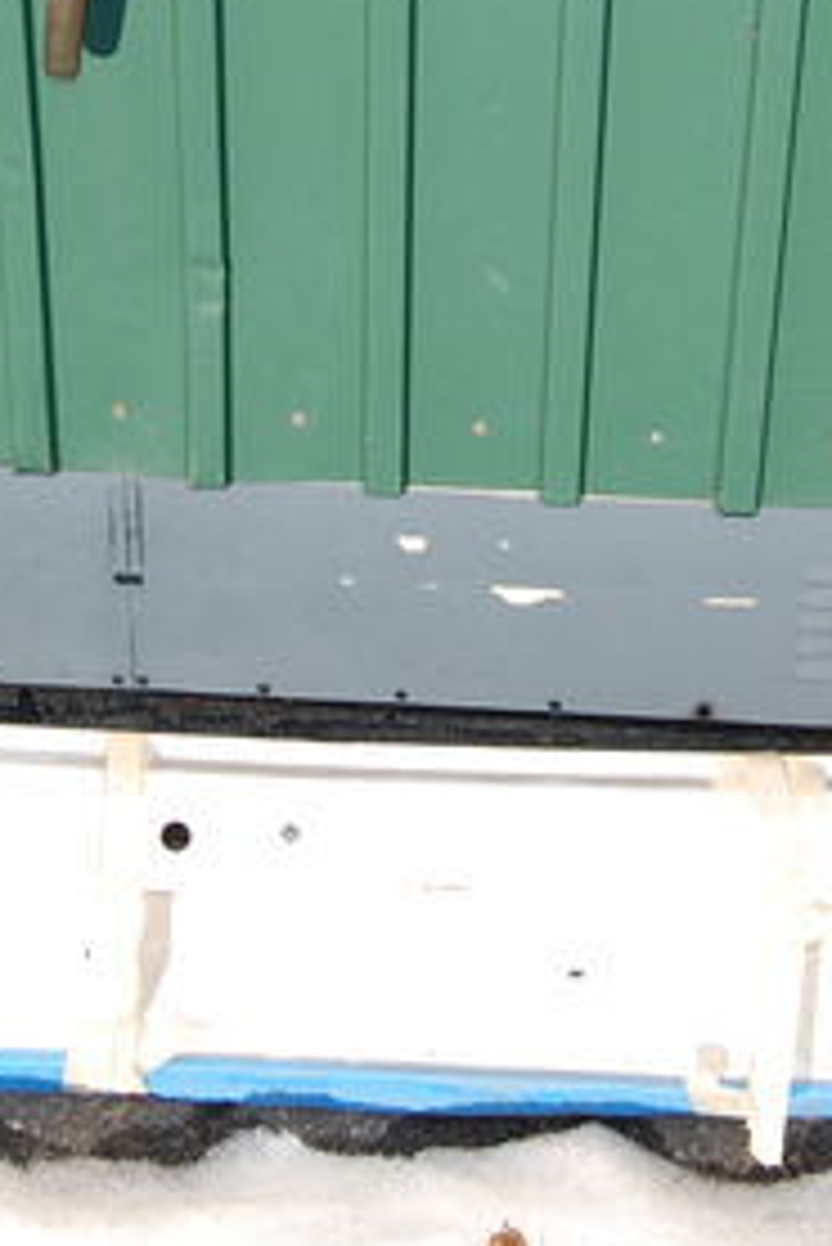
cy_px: 310
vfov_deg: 24.2
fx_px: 2874
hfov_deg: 16.5
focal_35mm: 83
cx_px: 400
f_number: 6.3
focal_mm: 24
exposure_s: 1/500
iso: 200
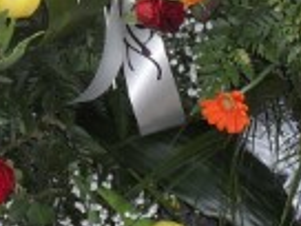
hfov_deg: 12.0
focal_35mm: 165
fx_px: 1435
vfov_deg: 8.8
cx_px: 215
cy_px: -115
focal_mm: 6.3
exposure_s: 1/750
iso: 100
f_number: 3.2
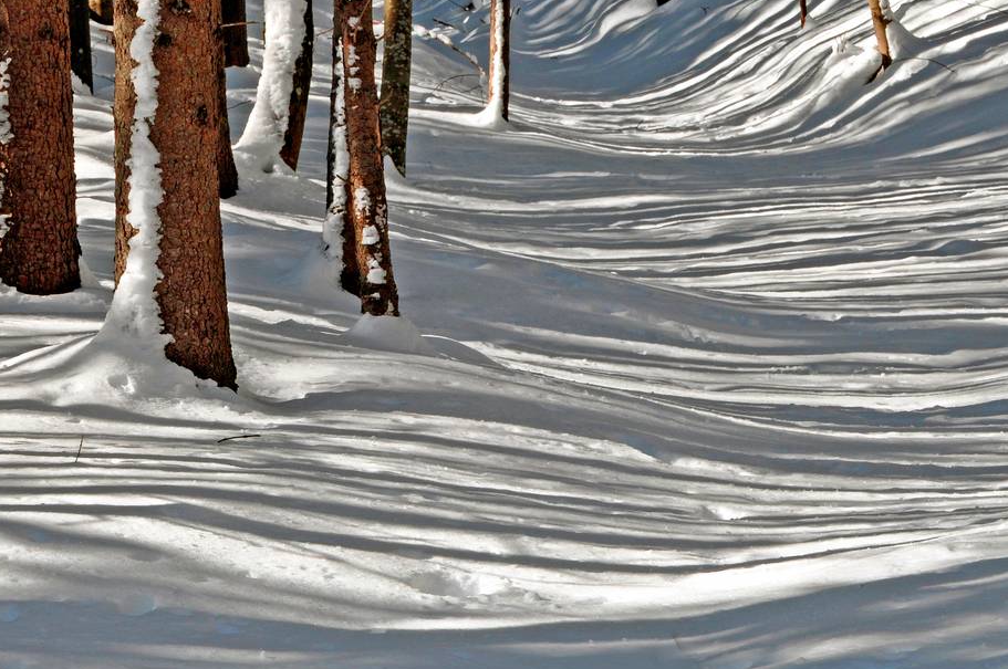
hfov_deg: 16.5
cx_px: 718
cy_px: 281
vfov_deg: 11.0
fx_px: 3468
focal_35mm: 124
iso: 200
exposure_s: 1/160
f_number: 14
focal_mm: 50
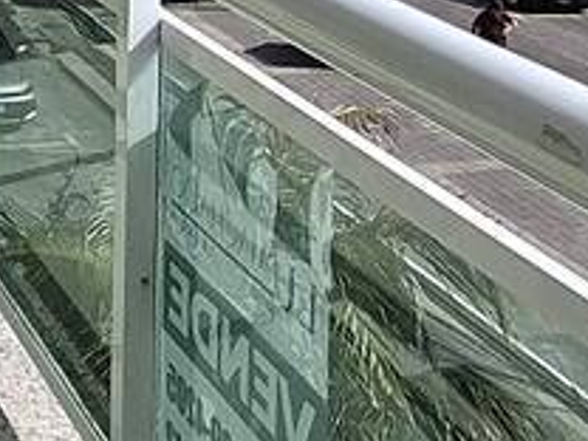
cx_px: -252
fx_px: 1529
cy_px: -336
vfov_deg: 14.5
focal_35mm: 90
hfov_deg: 19.4
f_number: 2.2
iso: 40
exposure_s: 1/1080
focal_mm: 1.74
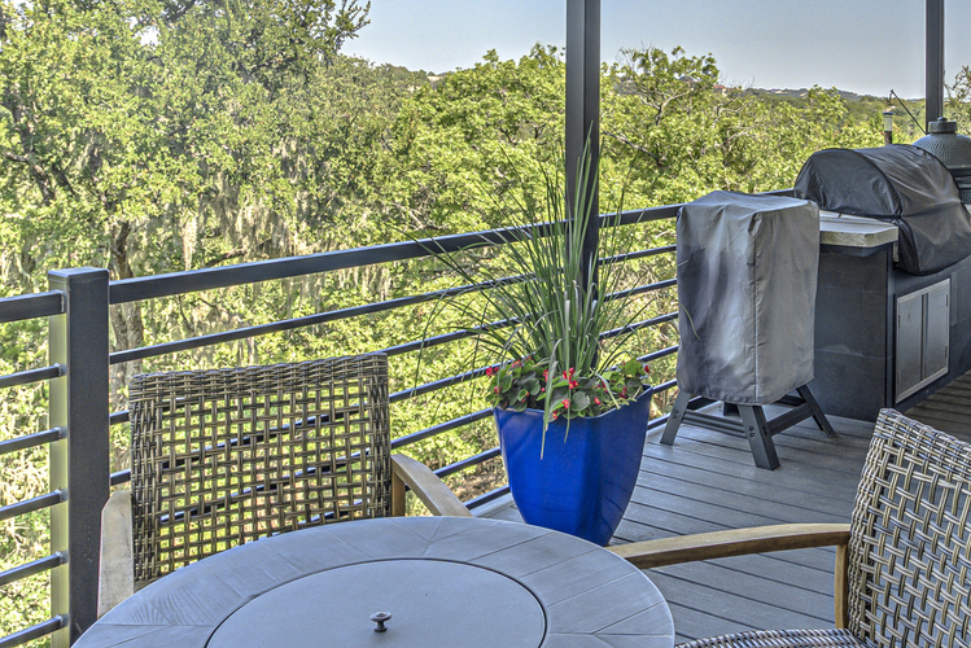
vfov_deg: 31.7
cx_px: 670
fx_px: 1106
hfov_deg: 46.4
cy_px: 115
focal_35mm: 41
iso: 320
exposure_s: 1/250
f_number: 8
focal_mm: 19
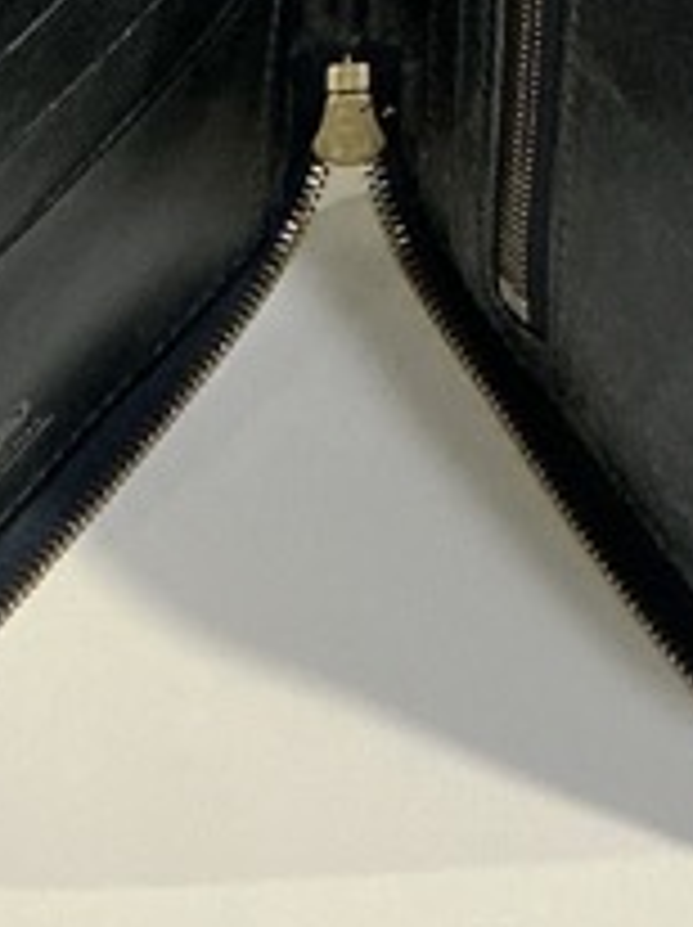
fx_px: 2327
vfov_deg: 19.8
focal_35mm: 87
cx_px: 400
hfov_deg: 16.9
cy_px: -423
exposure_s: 1/60
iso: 160
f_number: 1.8
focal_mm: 3
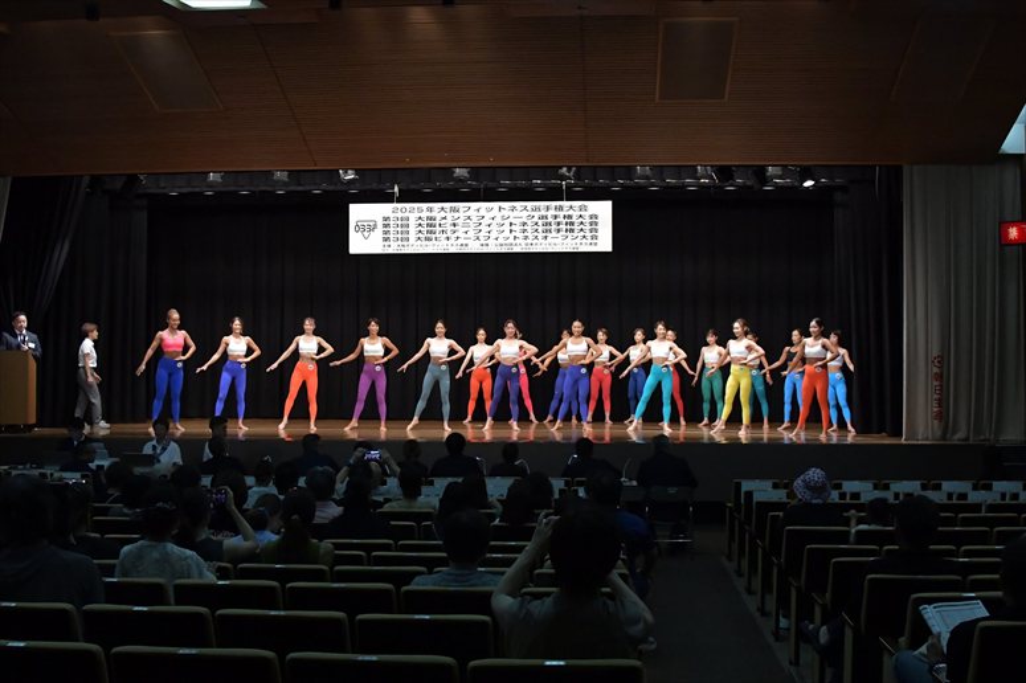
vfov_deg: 31.9
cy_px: 342
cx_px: 513
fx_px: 1196
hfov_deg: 46.4
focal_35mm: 42
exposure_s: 1/400
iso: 5000
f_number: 5.6
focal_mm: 28
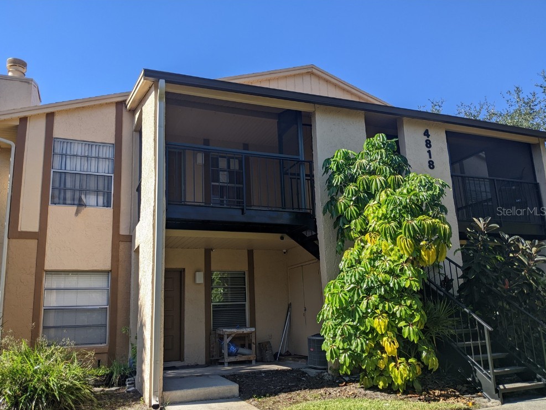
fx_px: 442
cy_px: 211
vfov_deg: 49.8
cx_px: 266
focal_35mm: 28
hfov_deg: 63.4
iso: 45
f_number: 1.8
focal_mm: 4.44
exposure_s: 1/1174
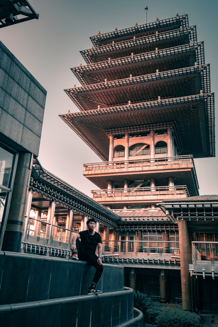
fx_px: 282
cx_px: 109
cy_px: 164
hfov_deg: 42.3
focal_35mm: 31
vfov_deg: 60.3
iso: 500
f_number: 7.1
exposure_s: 1/125
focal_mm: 20.5
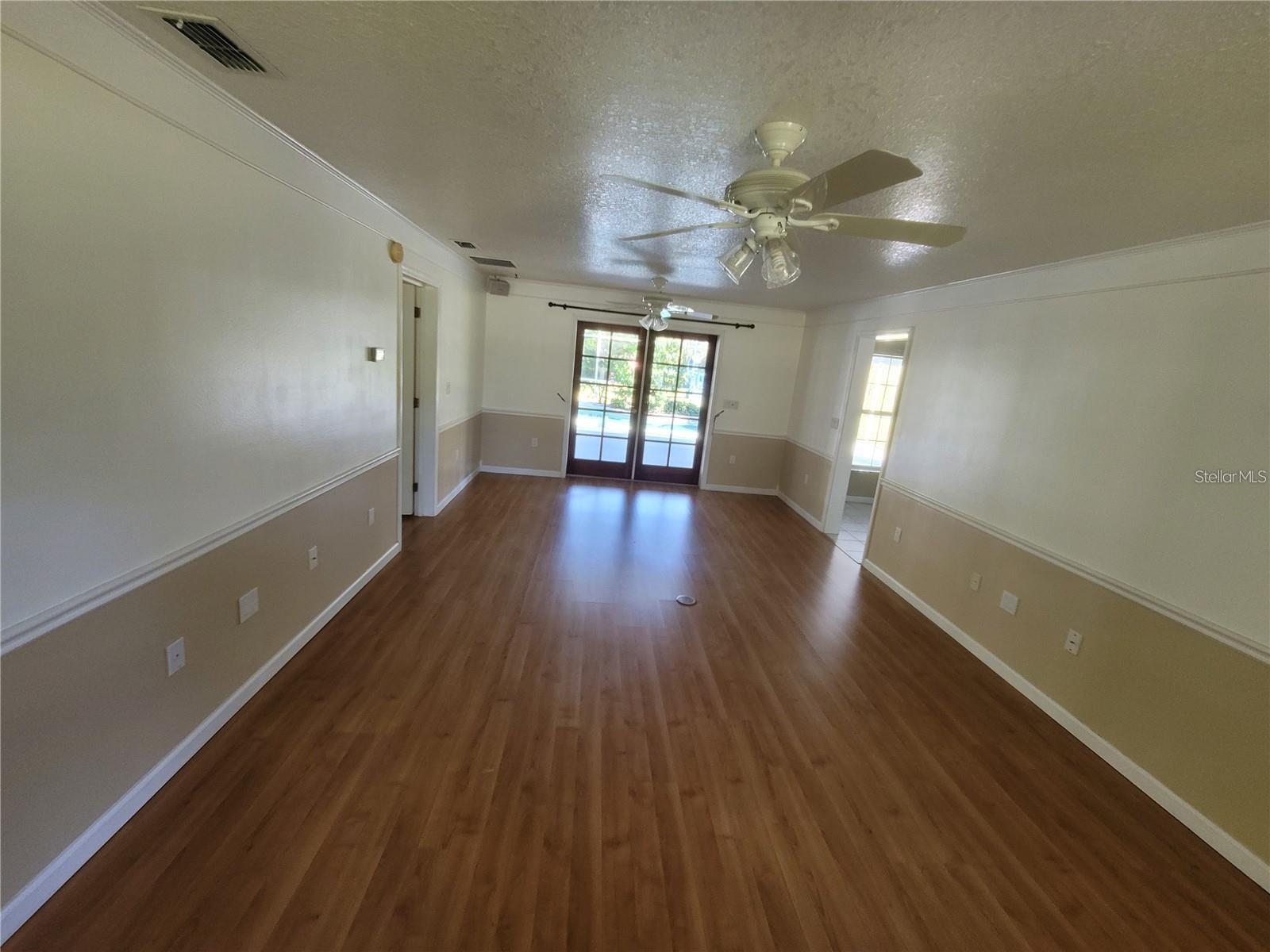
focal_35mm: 13
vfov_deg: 89.9
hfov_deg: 106.2
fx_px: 477
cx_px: 635
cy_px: 476
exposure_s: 1/60
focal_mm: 2.2
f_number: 2.2
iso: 400
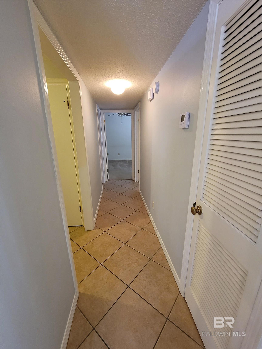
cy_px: 174
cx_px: 131
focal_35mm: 13
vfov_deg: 106.2
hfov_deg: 89.9
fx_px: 131
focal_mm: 2.2
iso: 400
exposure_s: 1/30
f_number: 2.2
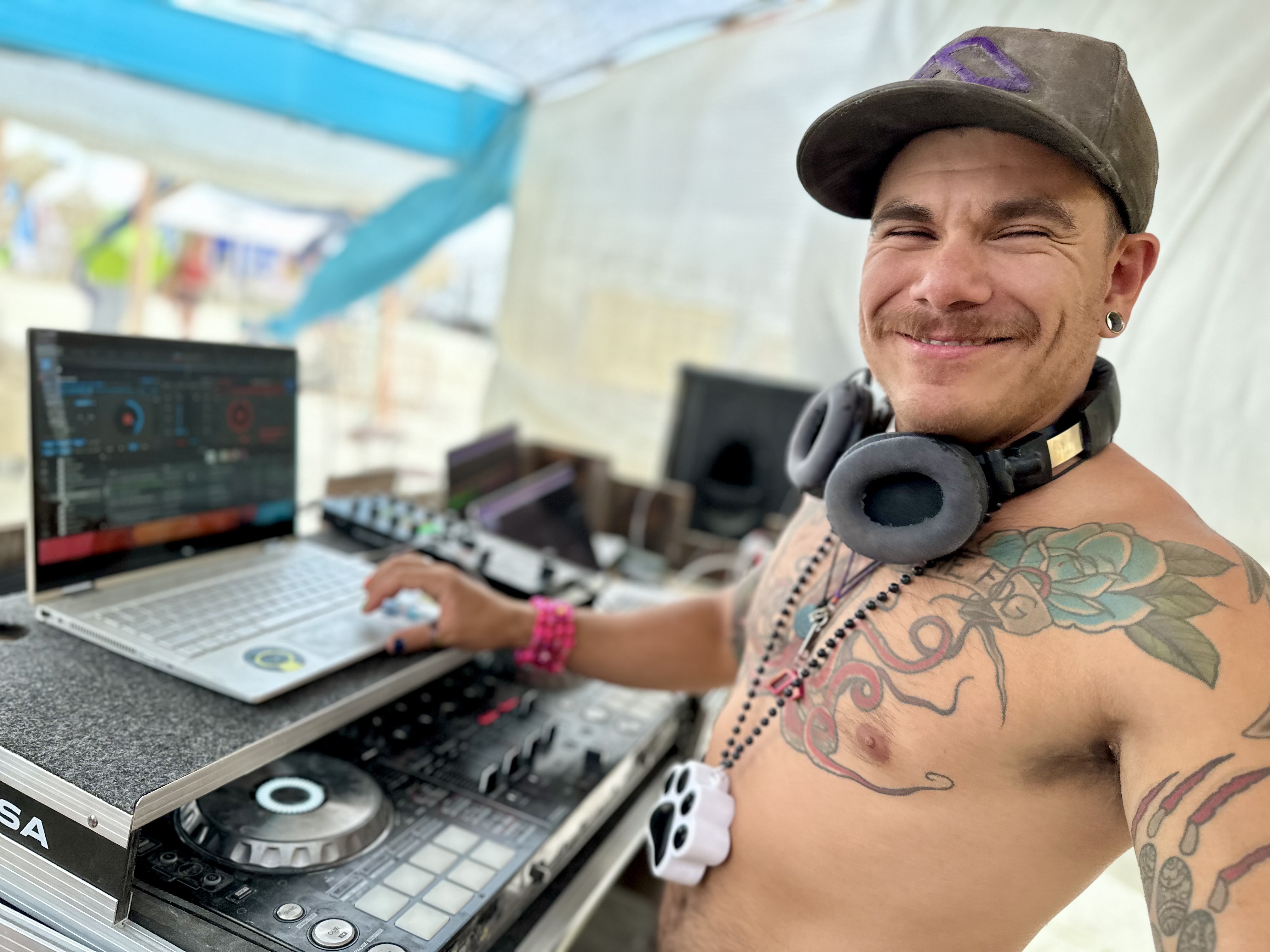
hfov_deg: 71.6
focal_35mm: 24
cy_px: 476
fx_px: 881
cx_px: 635
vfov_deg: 56.8
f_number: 1.78
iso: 160
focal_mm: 6.86
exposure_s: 1/121
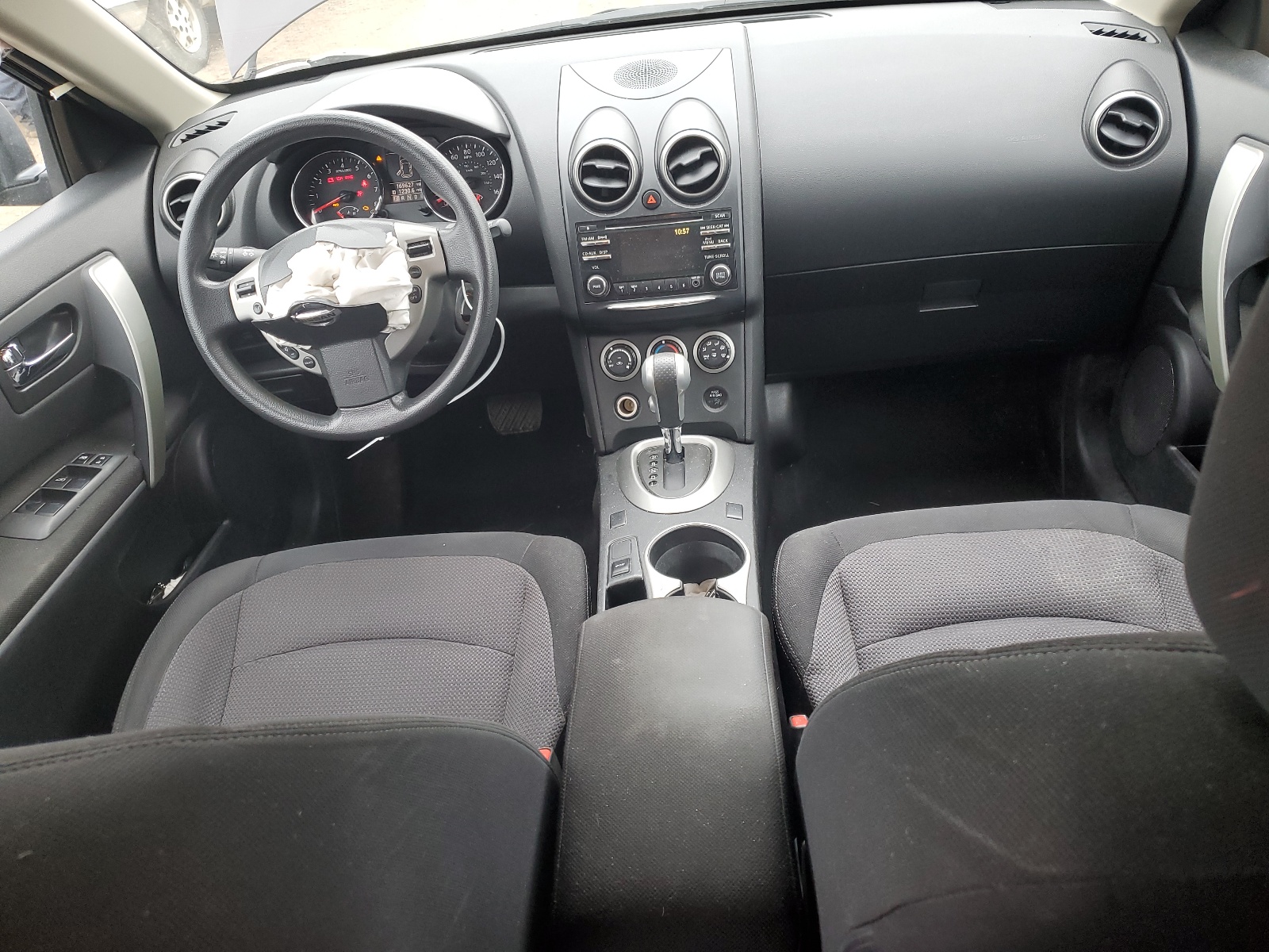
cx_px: 634
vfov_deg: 53.1
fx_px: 953
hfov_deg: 67.3
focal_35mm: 26
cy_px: 476
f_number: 1.5
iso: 64
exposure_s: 1/60.2
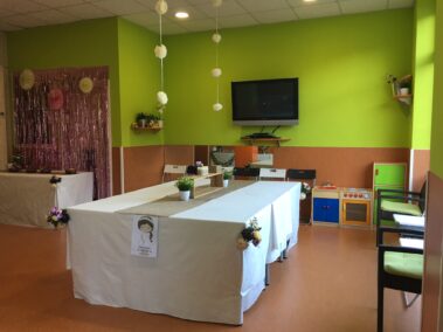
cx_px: 222
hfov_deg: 61.7
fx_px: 371
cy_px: 166
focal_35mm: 29
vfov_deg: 48.2
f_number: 2.2
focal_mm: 4.15
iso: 64
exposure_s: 1/33
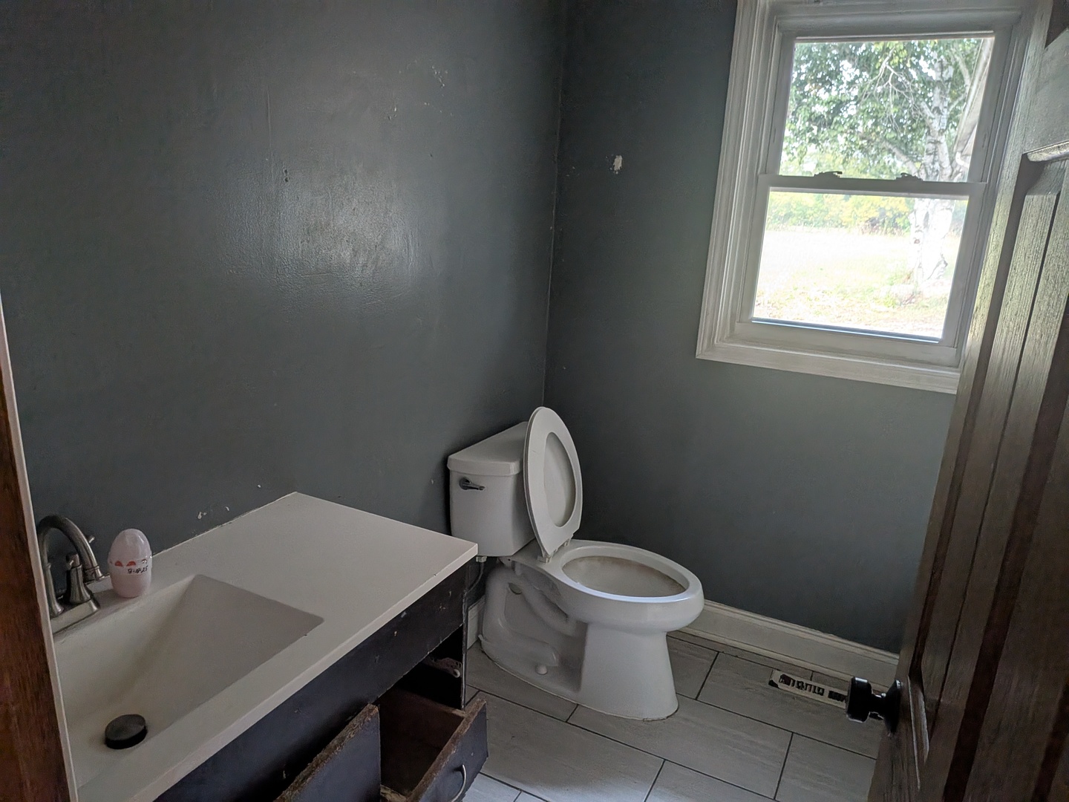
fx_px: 741
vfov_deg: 56.8
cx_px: 534
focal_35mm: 24
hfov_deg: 71.6
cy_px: 401
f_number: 1.7
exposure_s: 1/100
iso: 228
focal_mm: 4.53
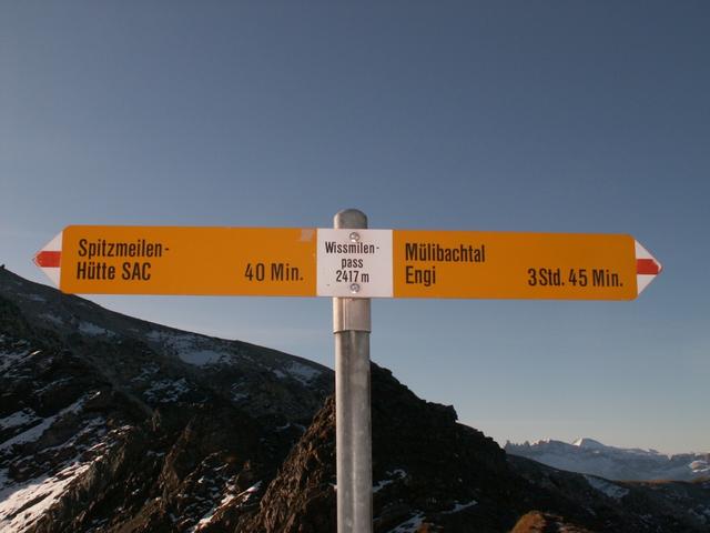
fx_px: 902
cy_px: 266
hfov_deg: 42.9
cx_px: 355
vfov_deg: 32.9
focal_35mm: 44
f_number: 4.5
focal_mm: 7.33
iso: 50
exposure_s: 1/1000
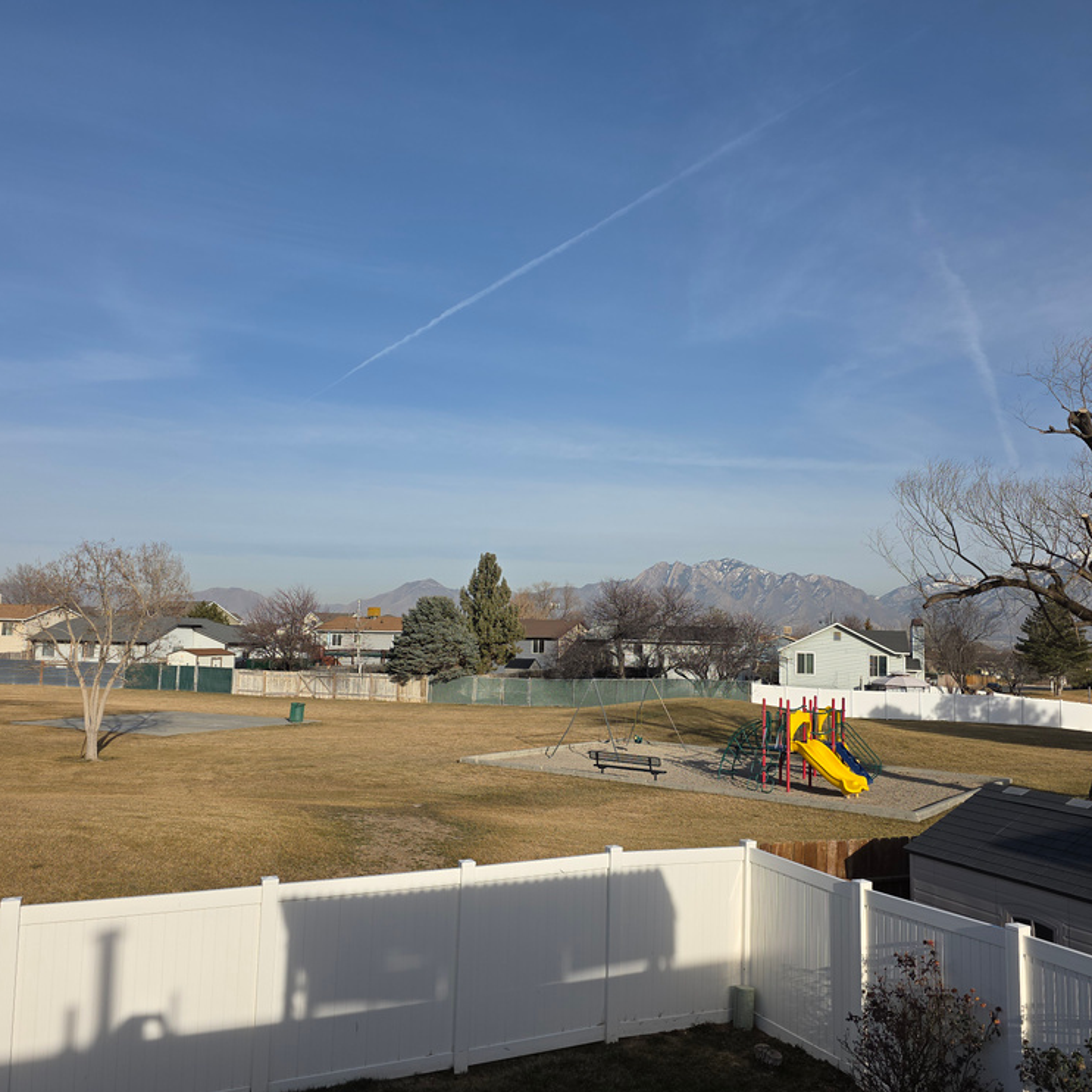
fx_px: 999
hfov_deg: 57.3
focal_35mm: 28
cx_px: 581
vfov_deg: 57.3
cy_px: 550
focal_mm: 6.3
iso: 12
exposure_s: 1/1328
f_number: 1.7
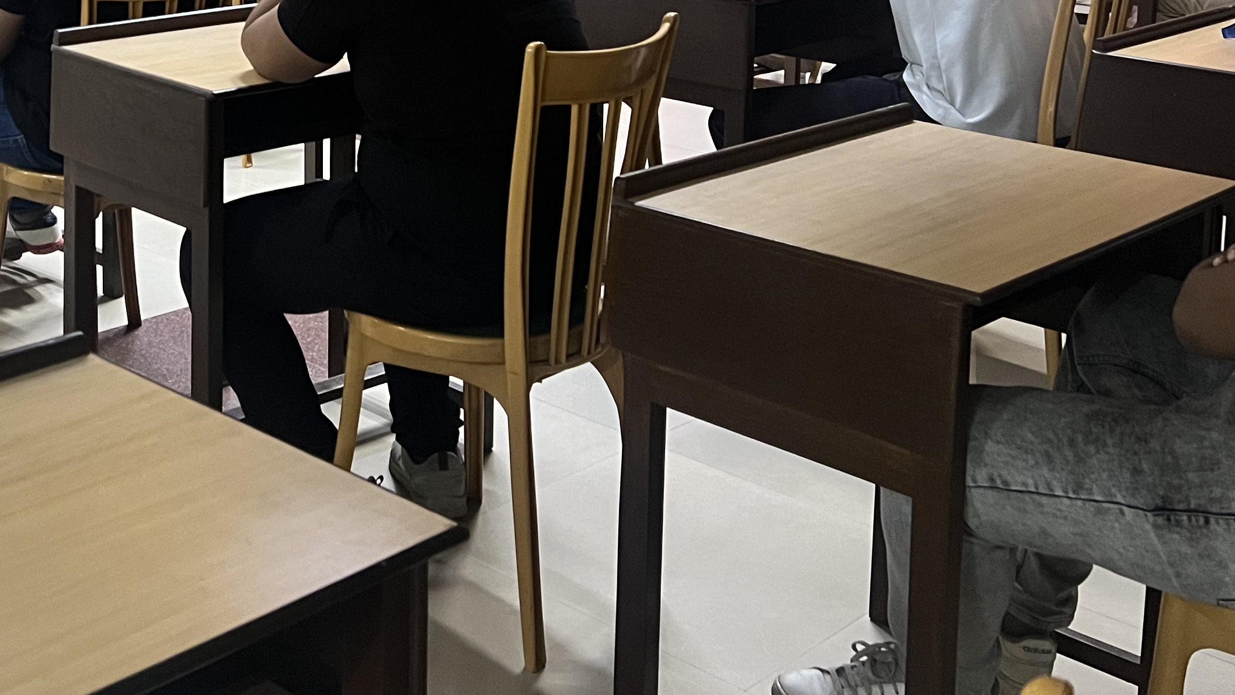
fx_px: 1768
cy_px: -105
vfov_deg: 20.9
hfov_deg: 37.3
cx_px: 267
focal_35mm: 54
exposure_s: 1/33
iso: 400
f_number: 1.5
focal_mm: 5.7
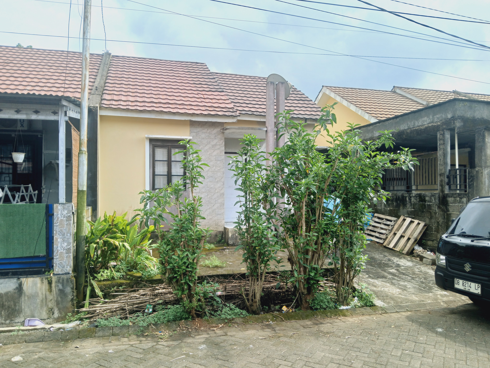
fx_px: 368
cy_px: 184
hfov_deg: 67.3
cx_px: 245
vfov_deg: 53.1
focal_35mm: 26
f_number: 1.8
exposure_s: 1/309
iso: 20
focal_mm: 3.98
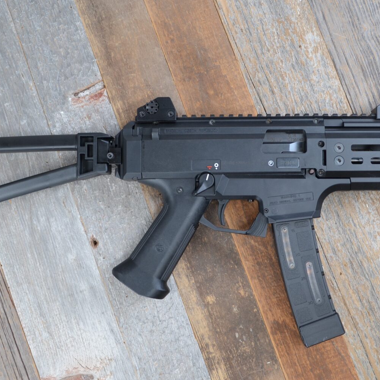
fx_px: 435
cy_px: 191
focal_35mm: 35
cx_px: 176
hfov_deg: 47.2
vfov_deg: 47.2
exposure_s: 1/100
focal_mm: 18
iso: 200
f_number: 4.5
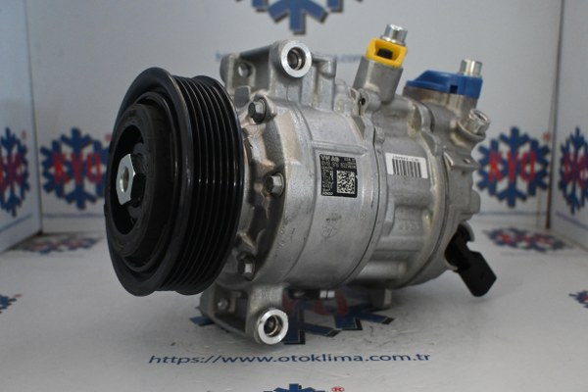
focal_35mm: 38
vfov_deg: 35.5
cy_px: 196
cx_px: 294
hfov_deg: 51.3
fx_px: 612
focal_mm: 25
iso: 4000
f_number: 4.2
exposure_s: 1/60
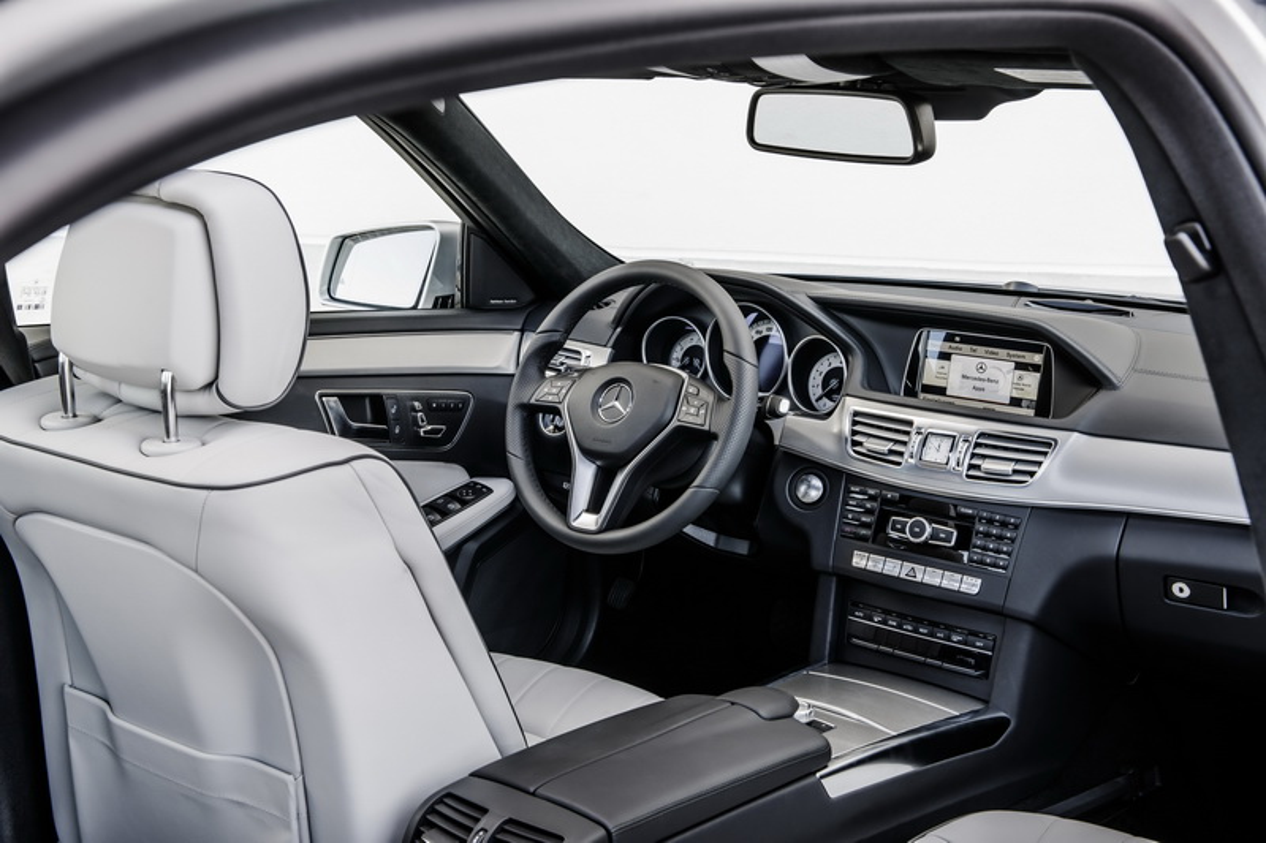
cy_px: 422
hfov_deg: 41.1
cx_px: 633
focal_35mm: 48
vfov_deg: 28.1
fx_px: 1688
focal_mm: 48
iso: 100
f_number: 11
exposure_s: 1/5
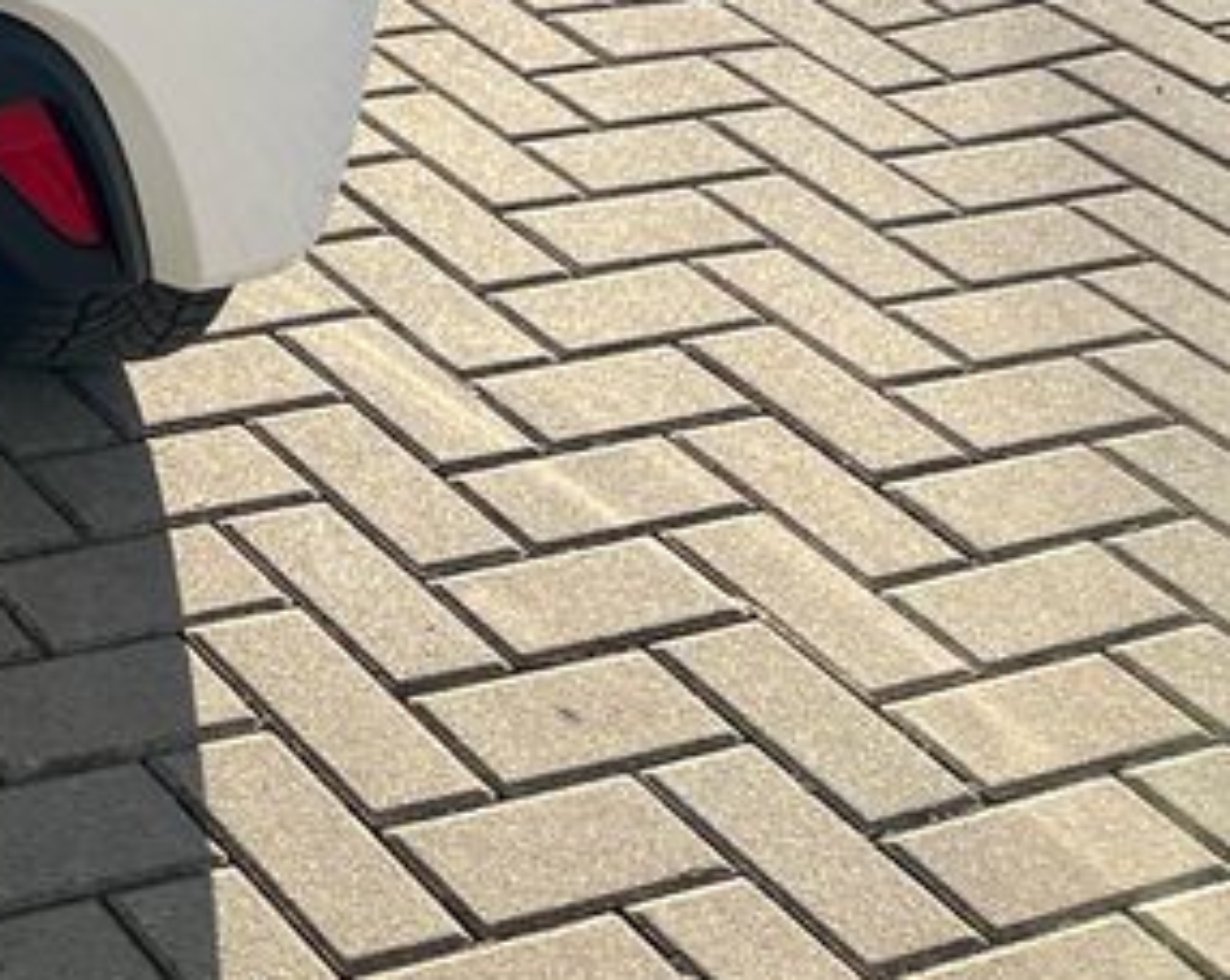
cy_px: -610
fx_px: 3308
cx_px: -959
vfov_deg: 15.2
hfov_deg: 17.3
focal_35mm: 91
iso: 50
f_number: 1.6
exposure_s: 1/1389
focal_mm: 5.1
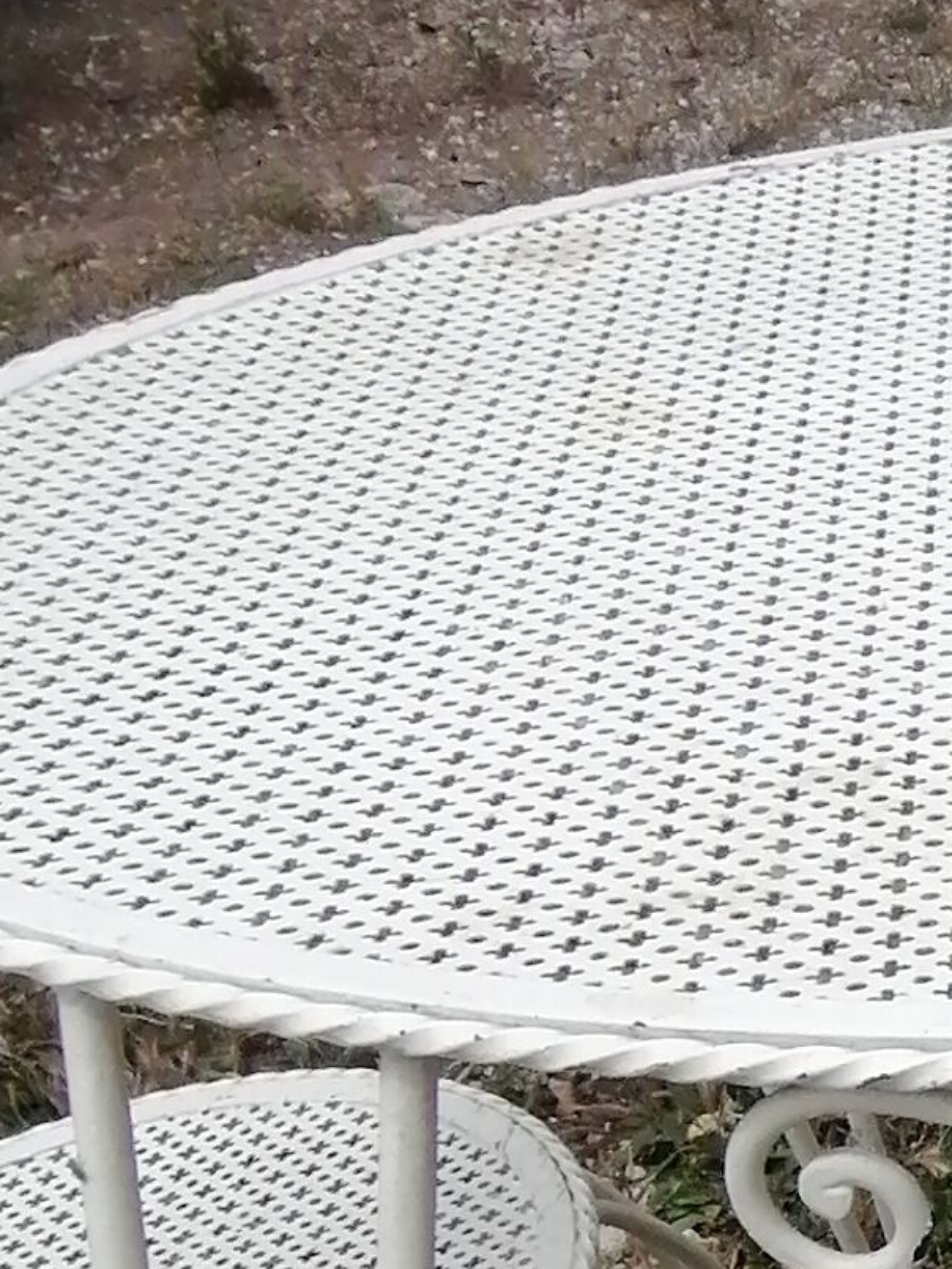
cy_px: 1531
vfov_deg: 24.2
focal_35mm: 73
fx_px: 2676
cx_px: 1762
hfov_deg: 16.5
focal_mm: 1.78
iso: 50
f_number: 2.4
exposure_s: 1/1076
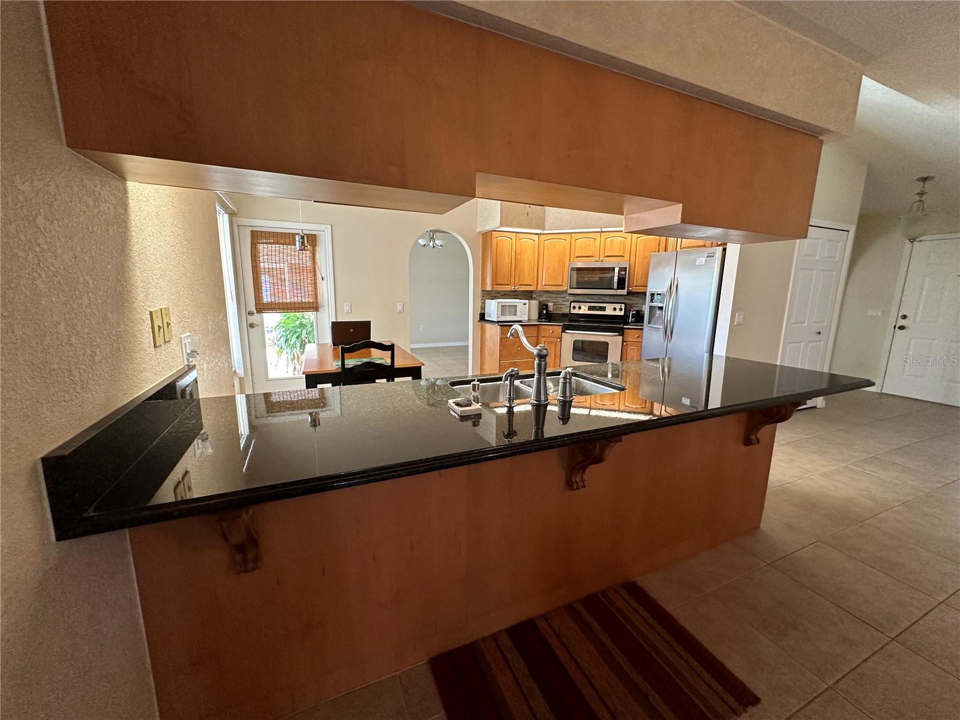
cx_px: 480
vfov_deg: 85.7
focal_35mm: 14
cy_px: 360
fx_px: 388
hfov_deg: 102.1
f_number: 2.2
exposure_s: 1/60
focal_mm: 2.22
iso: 200
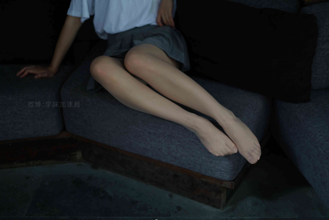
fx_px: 457
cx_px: 164
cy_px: 110
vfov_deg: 27.0
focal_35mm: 50
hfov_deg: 39.6
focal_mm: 50
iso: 200
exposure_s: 1/100
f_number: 2
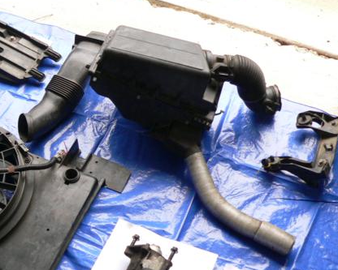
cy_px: 183
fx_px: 540
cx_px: 116
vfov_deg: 27.9
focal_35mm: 54
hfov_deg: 34.5
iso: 200
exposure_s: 1/60
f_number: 2.8
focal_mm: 6
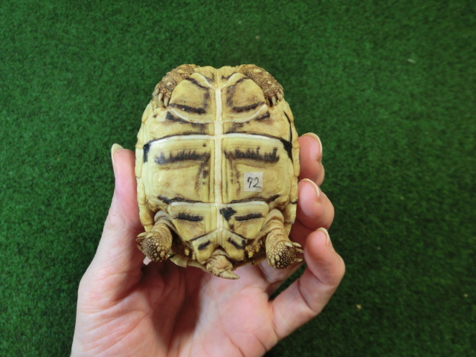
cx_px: 238
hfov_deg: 63.4
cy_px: 178
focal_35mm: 28
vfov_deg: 49.7
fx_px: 385
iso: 160
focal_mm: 5
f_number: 3
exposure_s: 1/60
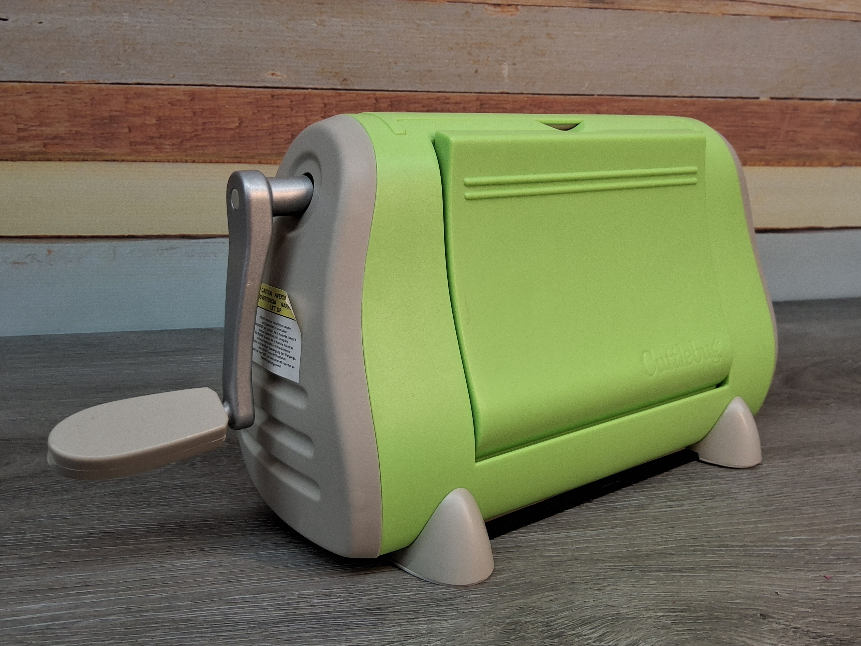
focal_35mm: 25
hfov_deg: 69.4
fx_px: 622
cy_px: 323
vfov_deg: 54.9
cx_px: 430
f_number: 2
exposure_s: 1/60.2
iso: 160
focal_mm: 3.08
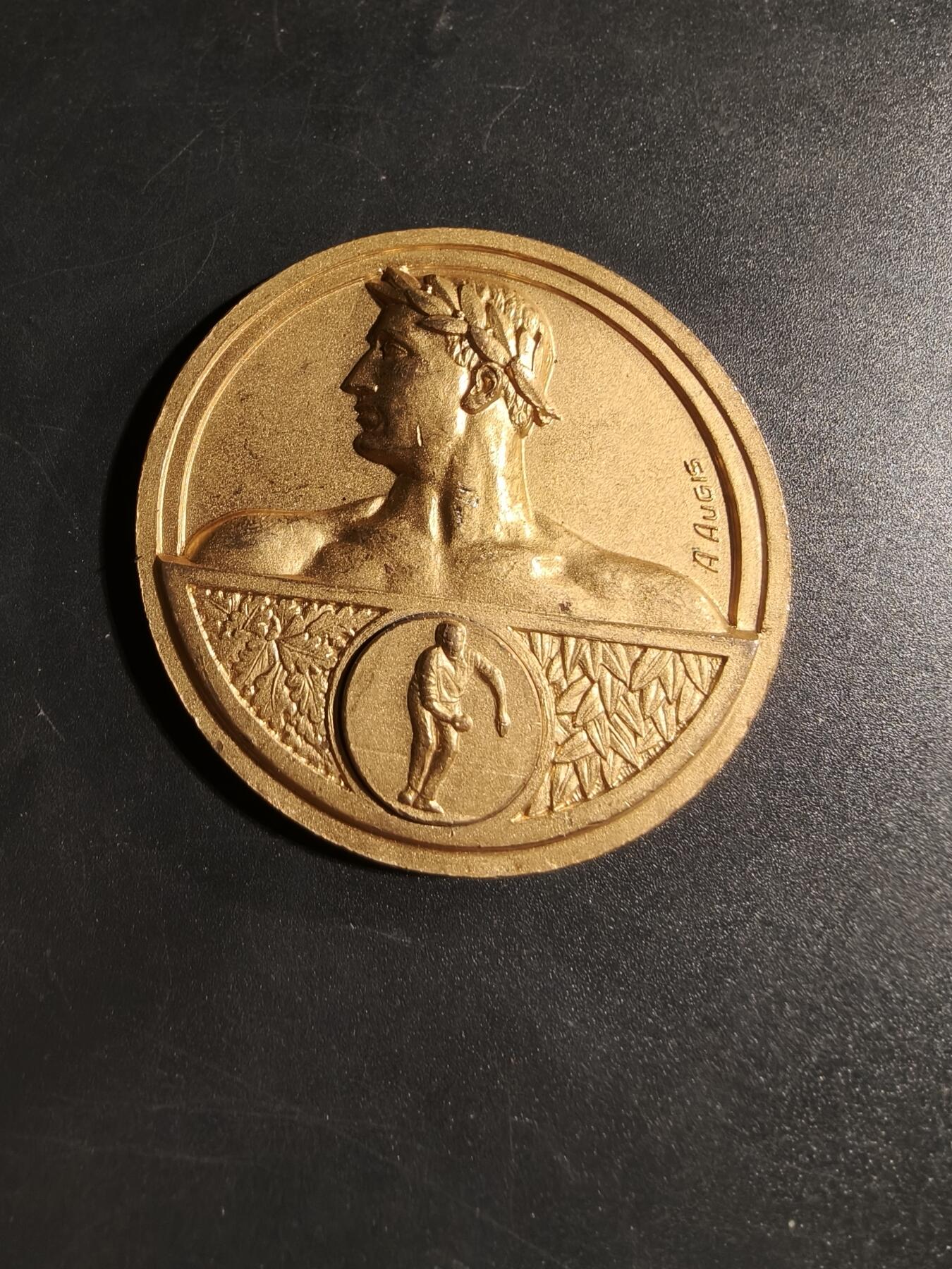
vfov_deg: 73.9
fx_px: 843
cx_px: 476
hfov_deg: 58.9
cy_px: 634
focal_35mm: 23
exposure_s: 1/100
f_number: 2
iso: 80
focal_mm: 2.32
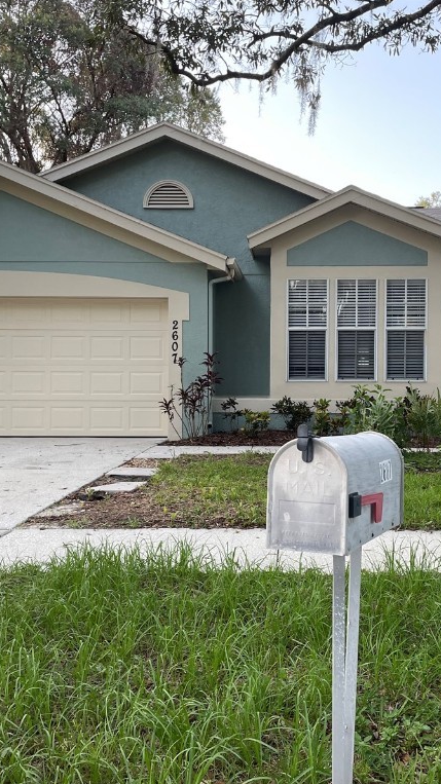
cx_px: 291
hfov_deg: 31.0
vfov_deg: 52.8
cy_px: 391
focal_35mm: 38
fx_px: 790
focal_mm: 4.2
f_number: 1.6
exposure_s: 1/142
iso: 32
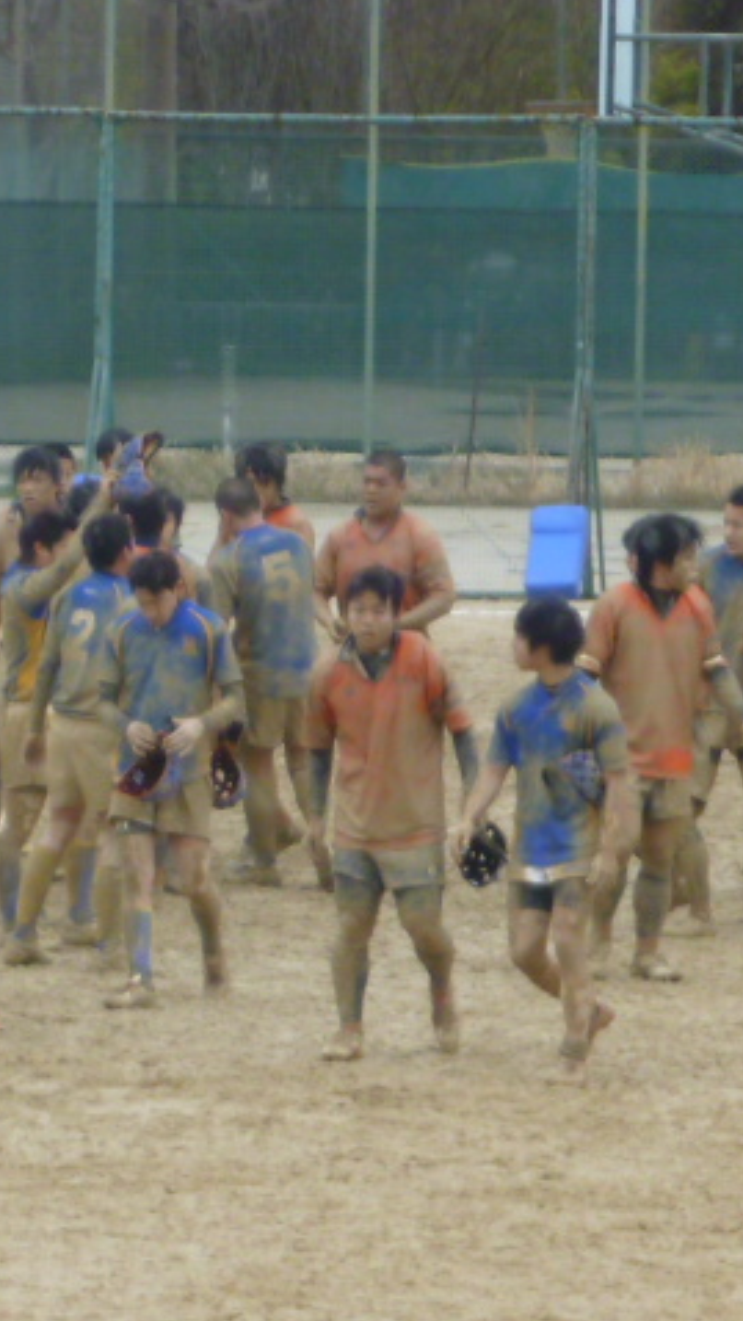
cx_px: 97
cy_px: 660
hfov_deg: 3.1
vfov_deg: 5.4
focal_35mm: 397
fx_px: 13900
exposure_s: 1/250
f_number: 5.9
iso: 160
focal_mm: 22.5
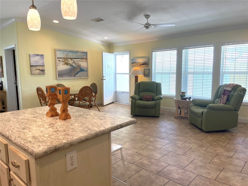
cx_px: 124
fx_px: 186
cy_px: 93
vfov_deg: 53.1
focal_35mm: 26
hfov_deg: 67.3
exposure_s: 1/126
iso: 50
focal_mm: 5.1
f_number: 1.6
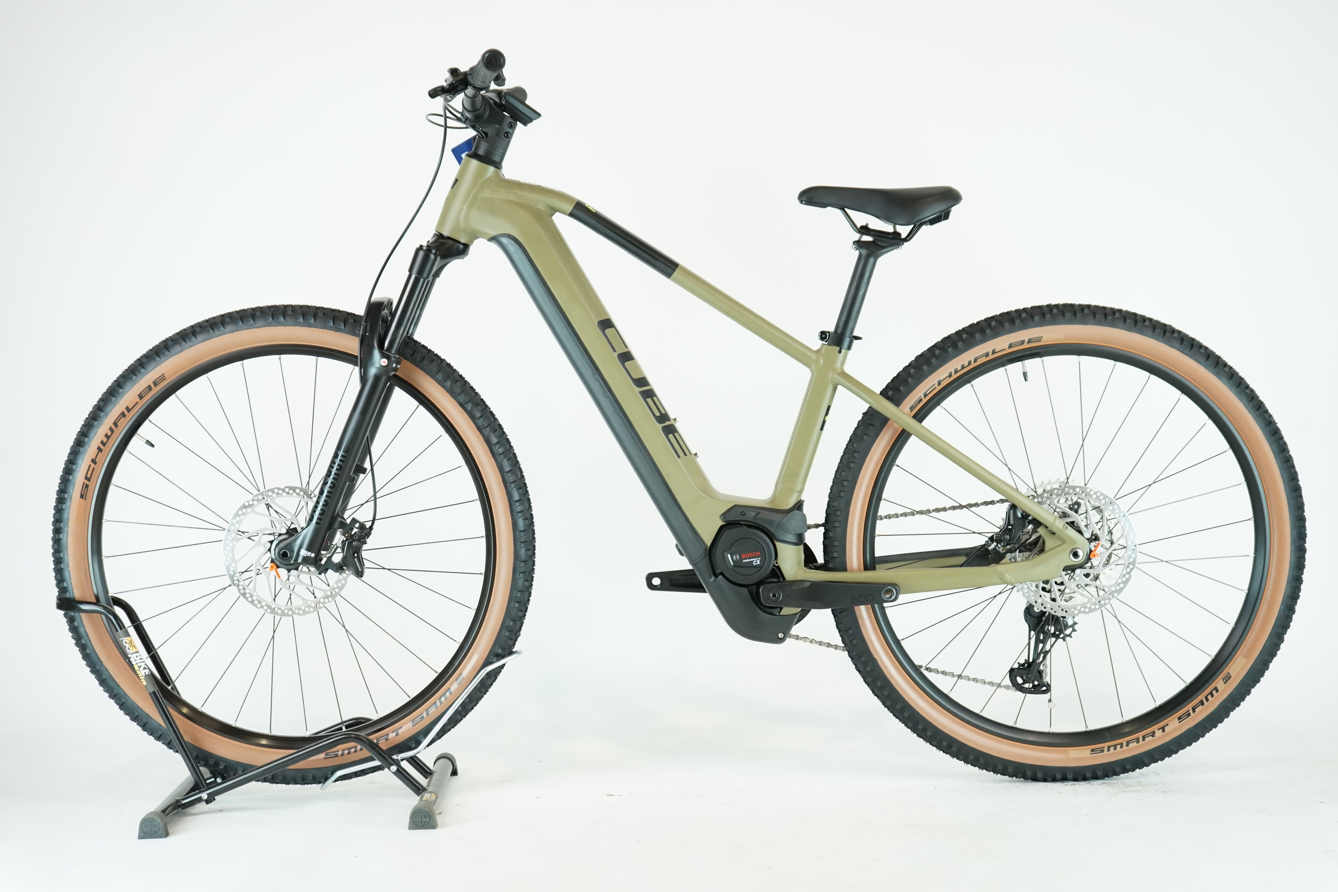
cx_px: 669
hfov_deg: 35.6
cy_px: 446
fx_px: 2081
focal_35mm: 56
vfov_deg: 24.2
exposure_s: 1/200
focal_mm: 56
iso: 2000
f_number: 5.6
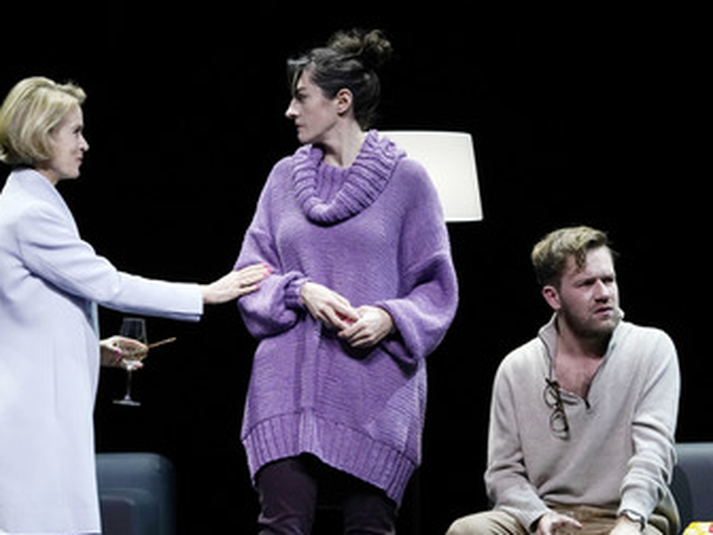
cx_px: 315
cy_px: 299
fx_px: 5314
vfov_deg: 5.8
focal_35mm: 258
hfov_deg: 7.7
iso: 3200
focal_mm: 200
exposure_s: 1/125
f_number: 5.6
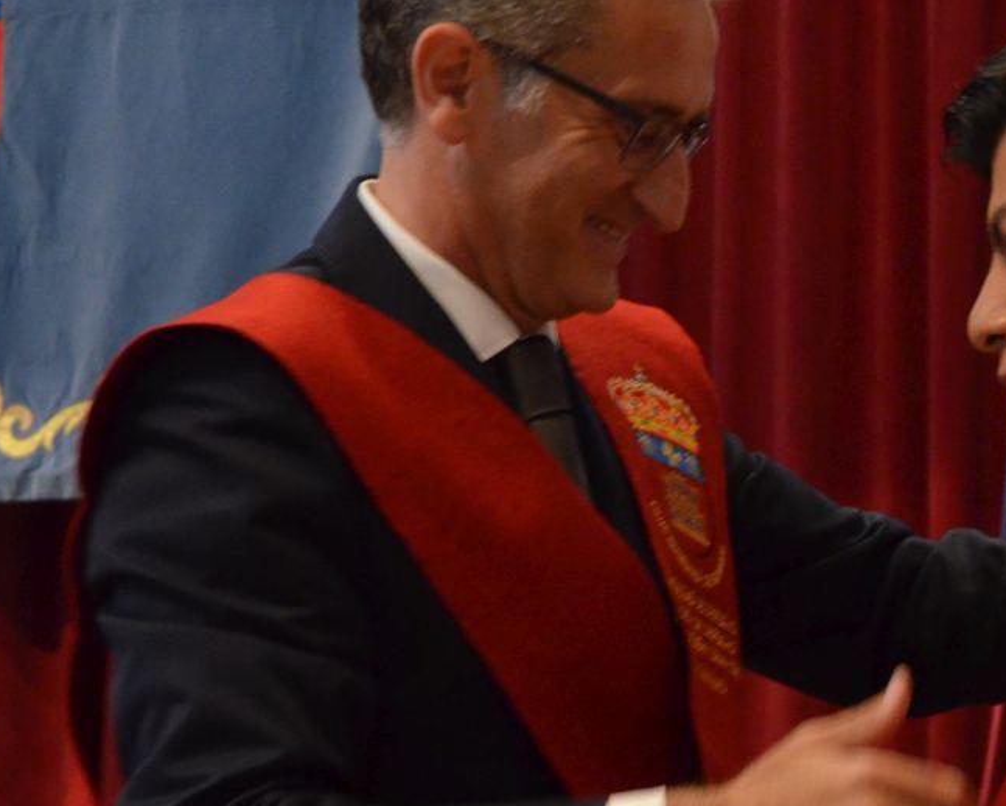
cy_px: 573
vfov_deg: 11.7
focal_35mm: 132
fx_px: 3931
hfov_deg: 14.4
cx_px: 952
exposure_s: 1/100
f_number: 5
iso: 2500
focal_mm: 38
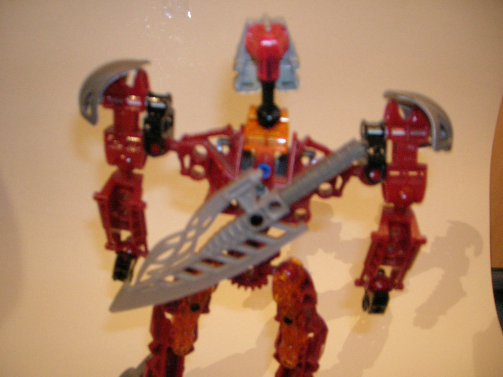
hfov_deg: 54.0
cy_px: 188
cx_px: 252
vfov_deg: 41.8
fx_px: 494
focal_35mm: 34
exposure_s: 1/3.8
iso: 200
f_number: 2.9
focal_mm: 5.7
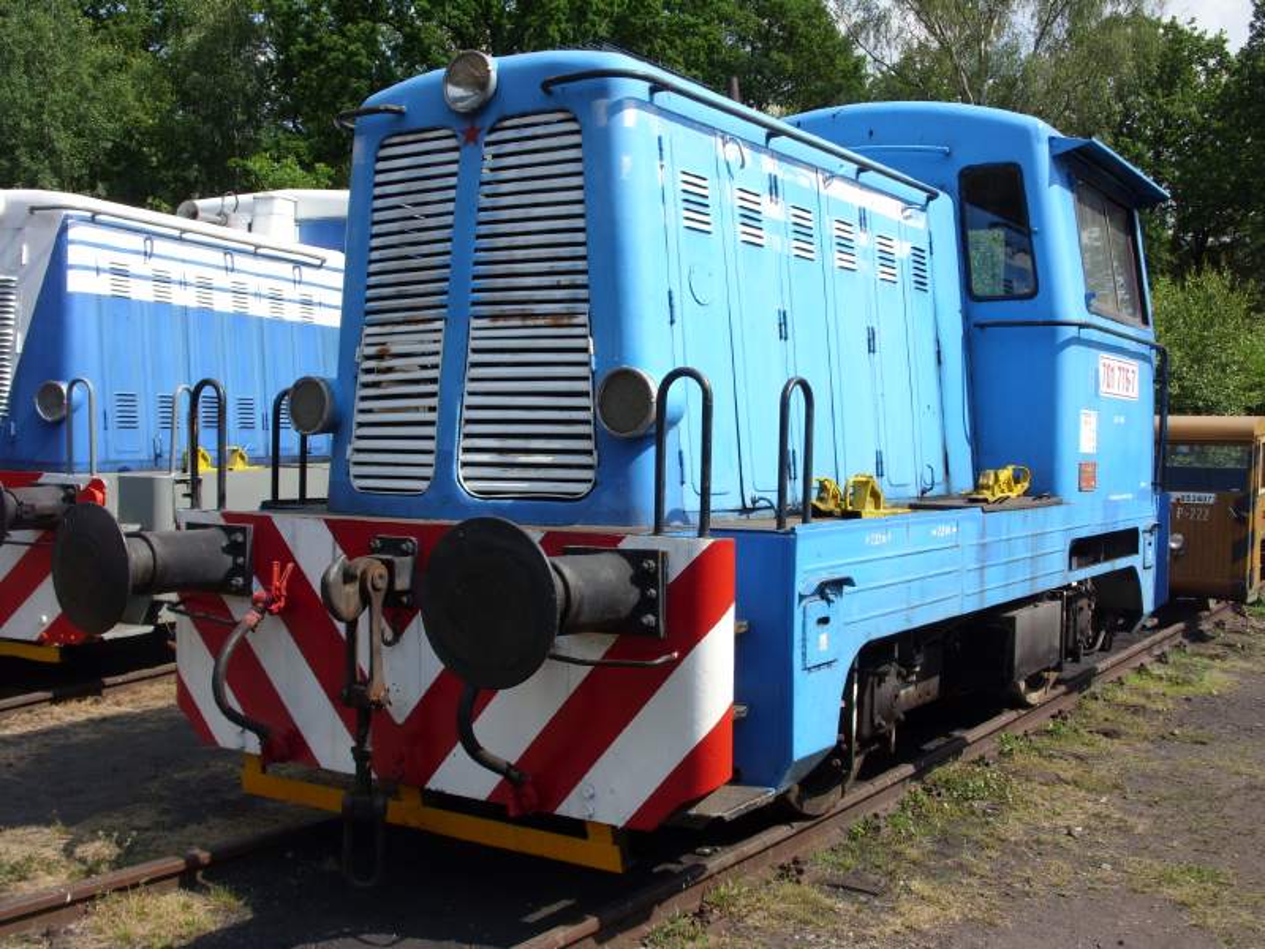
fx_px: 1389
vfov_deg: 37.7
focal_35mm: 38
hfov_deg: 49.0
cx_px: 632
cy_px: 474
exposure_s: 1/353
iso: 50
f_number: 4.9
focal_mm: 6.3
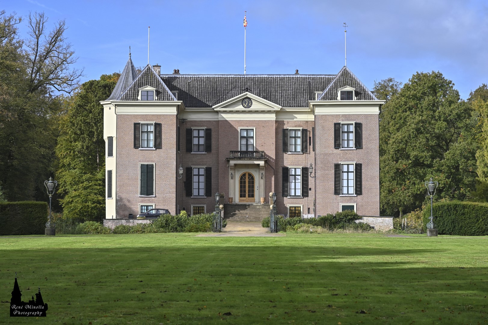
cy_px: 162
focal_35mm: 88
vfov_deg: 15.5
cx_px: 244
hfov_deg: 23.1
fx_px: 1192
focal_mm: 88
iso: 200
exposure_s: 1/800
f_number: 7.1
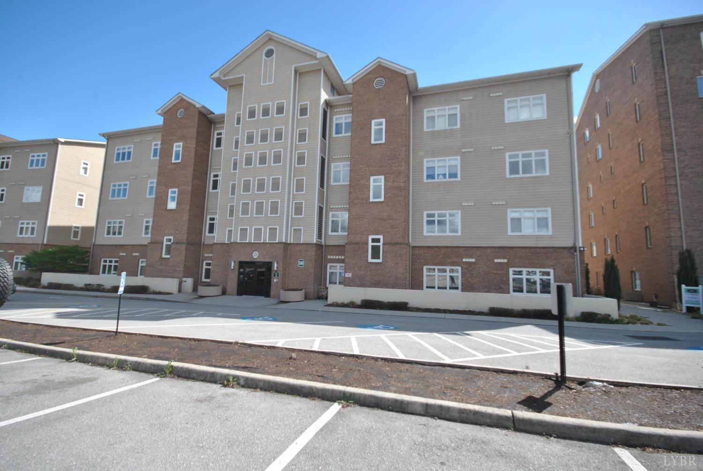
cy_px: 236
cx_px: 352
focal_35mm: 15
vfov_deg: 77.5
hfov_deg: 100.3
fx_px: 293
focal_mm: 10
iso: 100
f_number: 7.1
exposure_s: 1/200
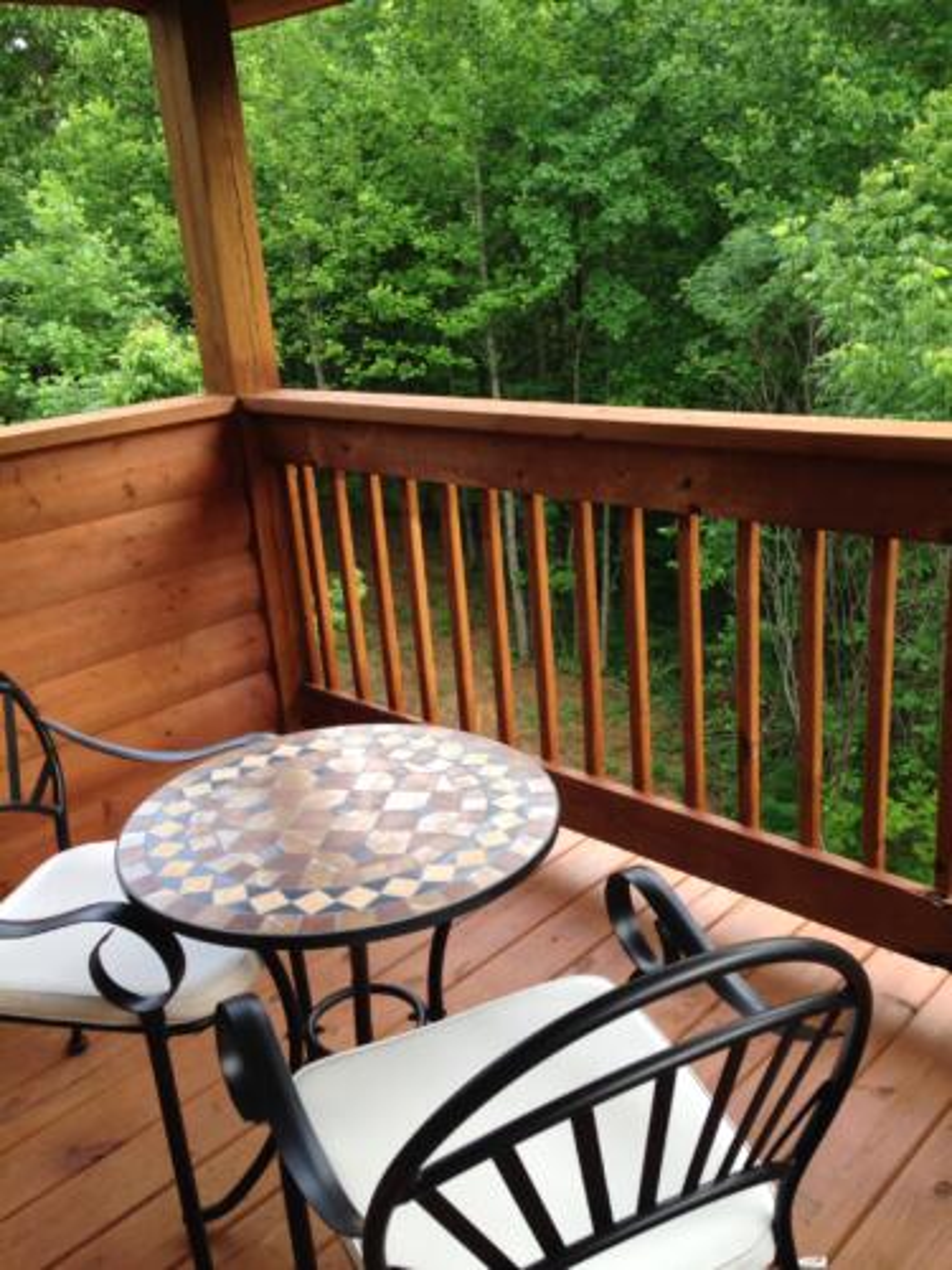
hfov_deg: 42.9
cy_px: 635
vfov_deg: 55.4
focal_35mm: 33
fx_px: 1210
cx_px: 476
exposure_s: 1/120
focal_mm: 4.12
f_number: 2.4
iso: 80
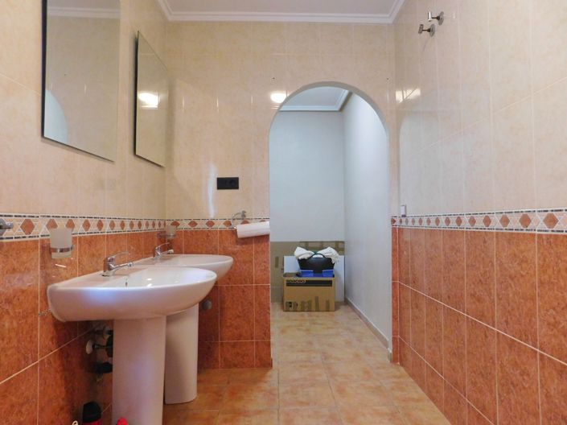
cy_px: 212
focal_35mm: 23
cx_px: 284
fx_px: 377
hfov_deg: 74.0
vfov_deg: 58.8
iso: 400
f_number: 3
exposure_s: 1/25
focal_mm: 4
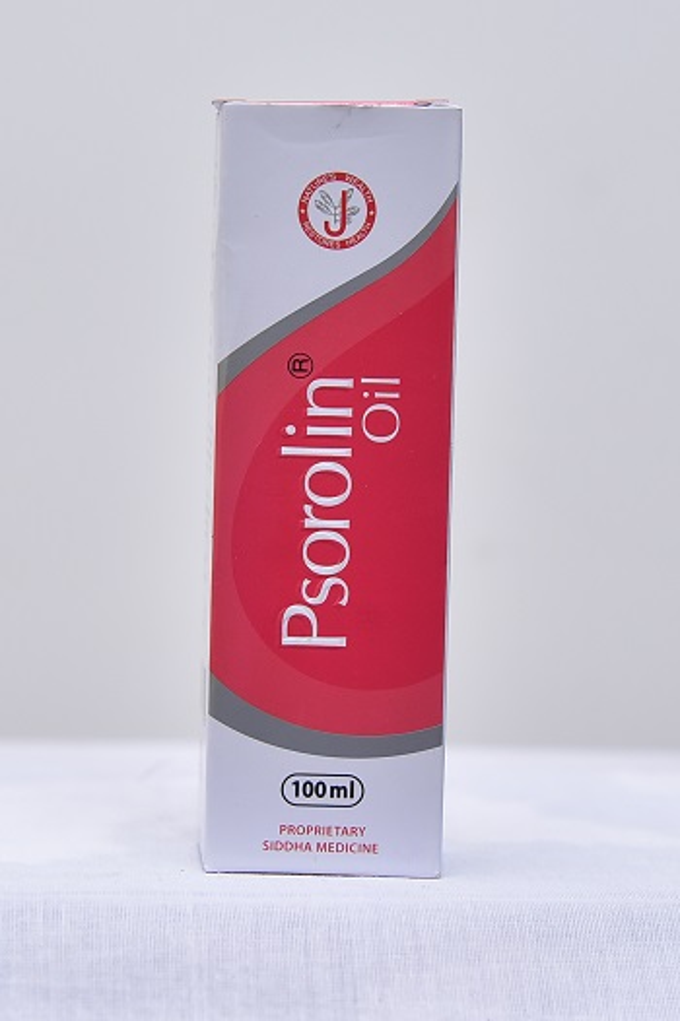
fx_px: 1560
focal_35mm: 55
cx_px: 340
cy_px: 510
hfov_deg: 24.6
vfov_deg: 36.3
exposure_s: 1/125
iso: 1250
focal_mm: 55
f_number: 4
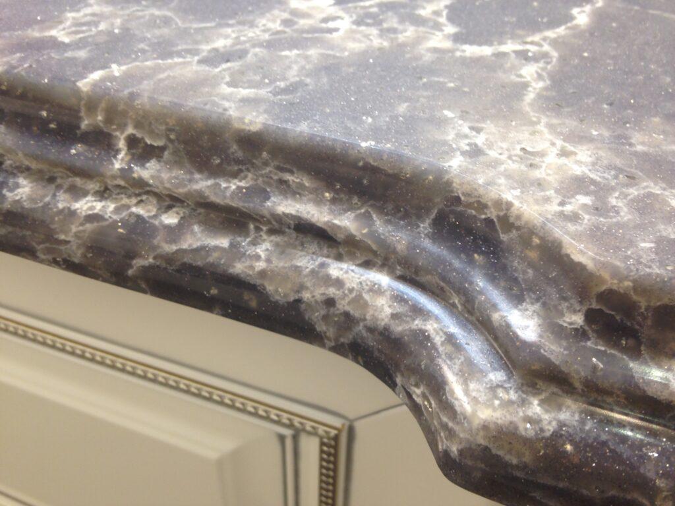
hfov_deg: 55.4
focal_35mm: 33
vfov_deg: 42.9
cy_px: 253
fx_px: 643
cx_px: 338
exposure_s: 1/20
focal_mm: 4.12
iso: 50
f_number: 2.4
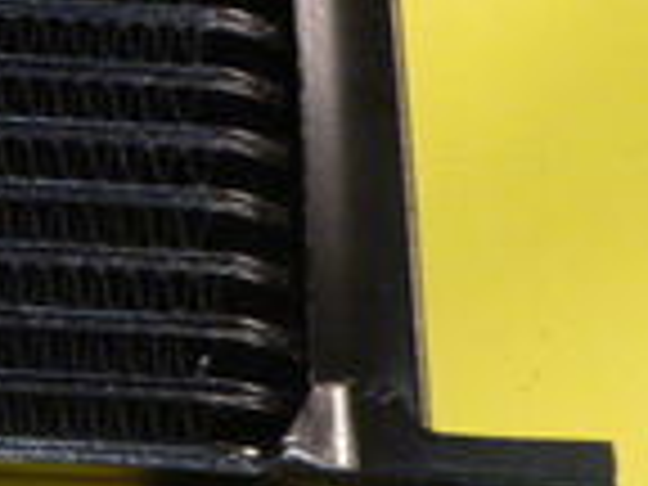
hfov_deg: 11.3
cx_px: -576
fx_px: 2995
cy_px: -364
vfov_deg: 8.9
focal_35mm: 160
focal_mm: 6
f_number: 2.8
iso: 200
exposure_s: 1/10
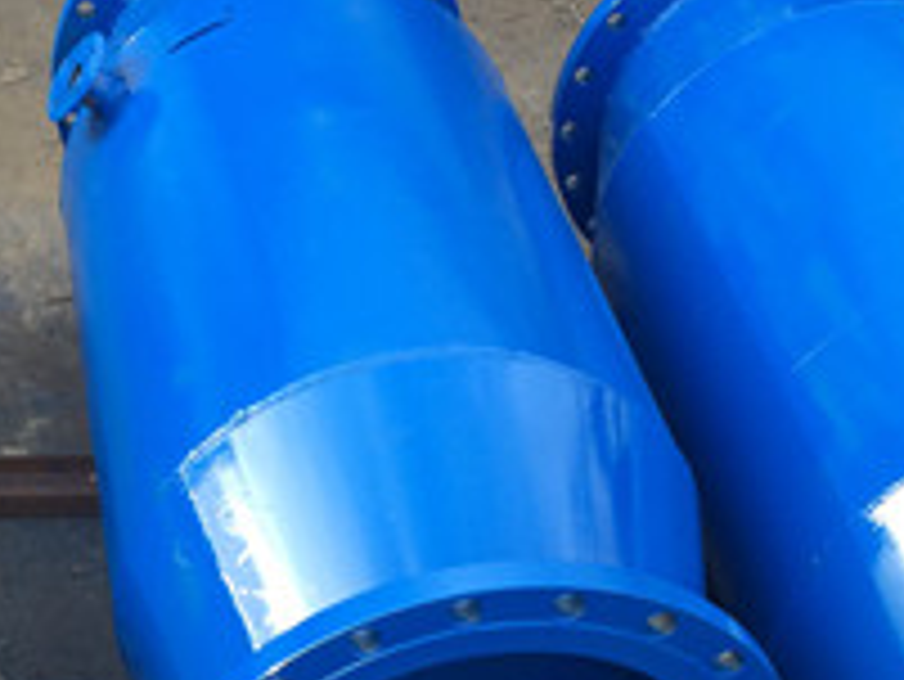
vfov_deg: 20.2
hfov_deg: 26.5
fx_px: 1881
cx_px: 189
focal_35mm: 72
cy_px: 579
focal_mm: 4.15
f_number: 2.2
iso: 32
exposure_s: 1/222
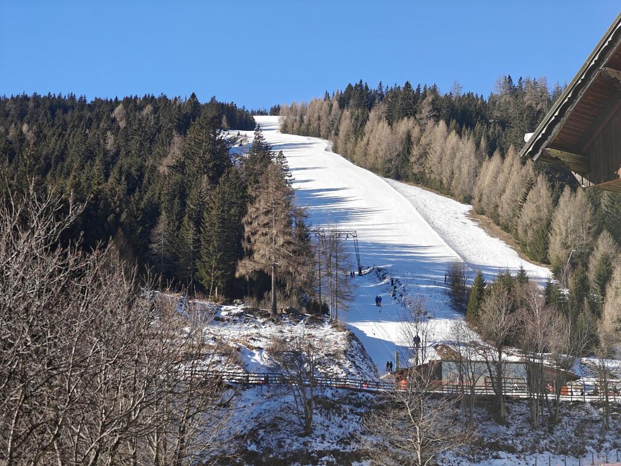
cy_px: 233
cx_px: 310
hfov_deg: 27.8
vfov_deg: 21.0
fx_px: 1256
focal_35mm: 70
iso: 50
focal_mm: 13.3
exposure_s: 1/936
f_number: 2.6
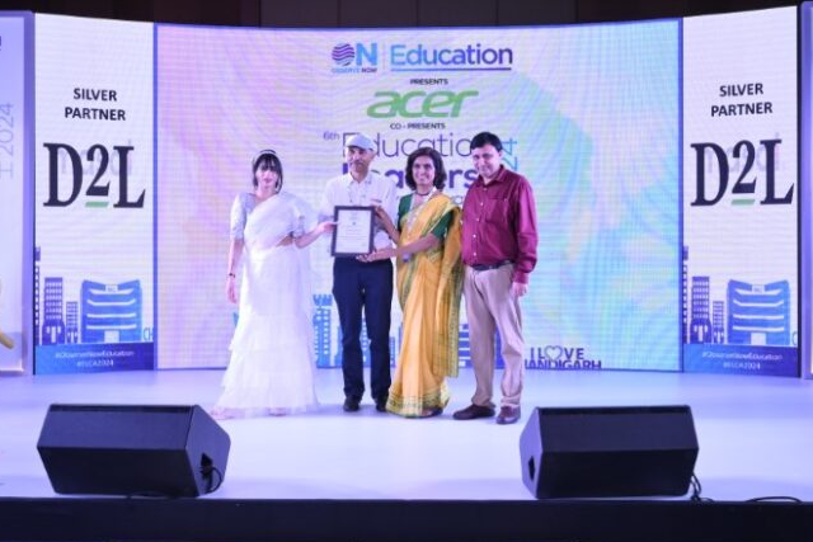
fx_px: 848
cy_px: 253
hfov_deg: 51.2
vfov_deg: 35.5
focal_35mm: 38
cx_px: 433
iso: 1250
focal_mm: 34.5
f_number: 9
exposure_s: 1/125
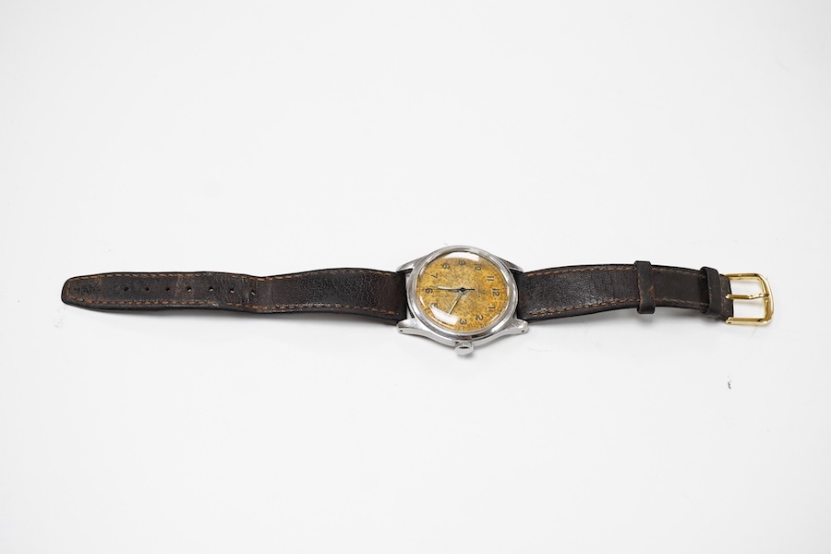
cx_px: 416
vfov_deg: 29.9
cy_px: 277
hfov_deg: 43.6
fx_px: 1039
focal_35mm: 45
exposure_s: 1/125
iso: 1250
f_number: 9
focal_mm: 30
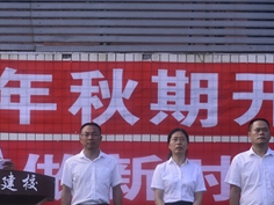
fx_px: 1615
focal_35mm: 204
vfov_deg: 7.3
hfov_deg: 9.6
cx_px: 6
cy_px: 189
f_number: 8
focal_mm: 100
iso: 100
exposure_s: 1/125
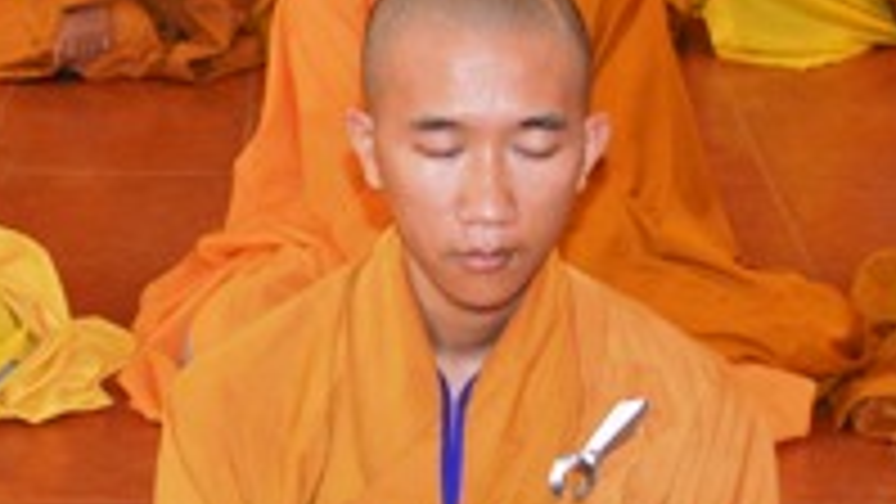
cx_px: 302
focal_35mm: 121
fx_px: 2875
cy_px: -198
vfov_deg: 9.8
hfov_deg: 17.7
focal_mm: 24
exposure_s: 1/60
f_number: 4
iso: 640
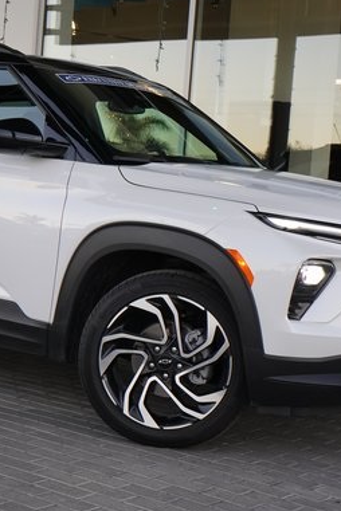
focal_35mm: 74
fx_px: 1051
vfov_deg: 27.3
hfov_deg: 18.3
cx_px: 81
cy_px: 254
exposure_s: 1/200
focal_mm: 44
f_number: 8
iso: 2500
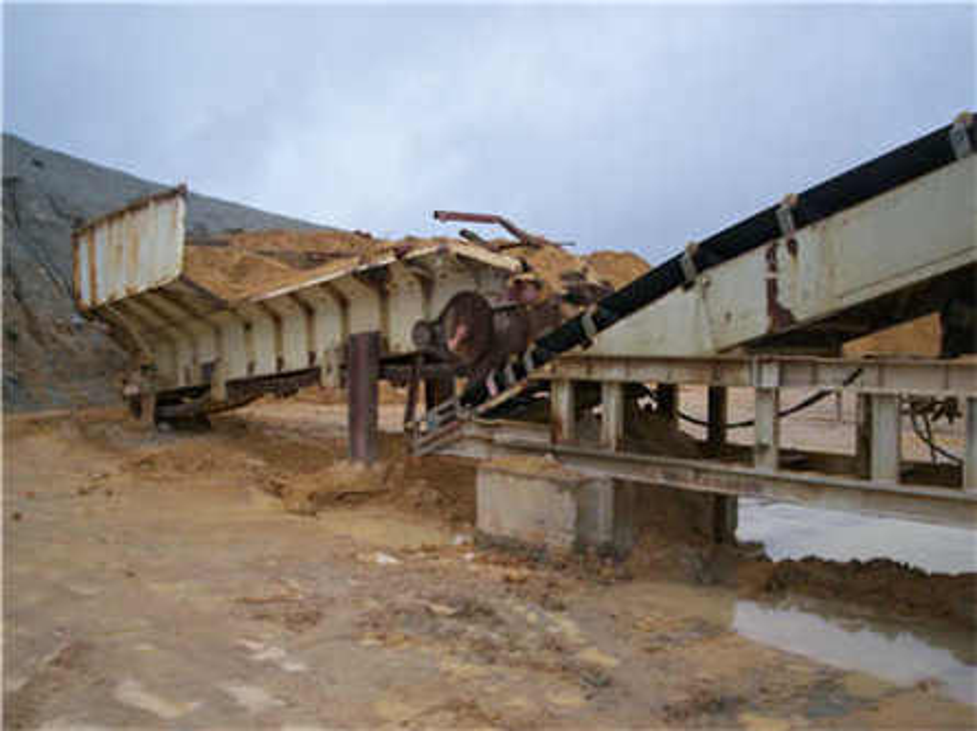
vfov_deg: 39.6
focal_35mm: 36
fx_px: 1015
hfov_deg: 51.4
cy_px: 366
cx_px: 488
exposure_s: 1/318
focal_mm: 5.9
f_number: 4.5
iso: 100
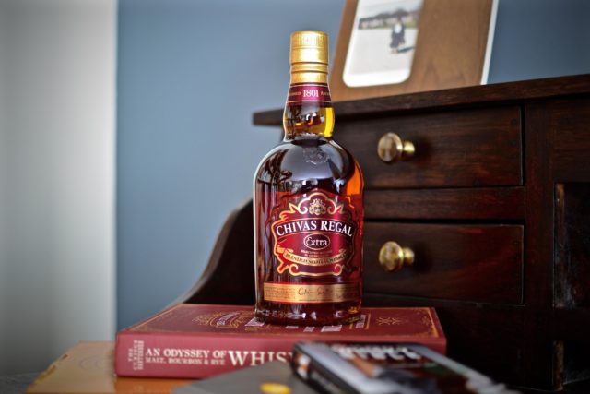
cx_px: 295
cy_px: 197
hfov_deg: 37.8
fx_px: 861
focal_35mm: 52
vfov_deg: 25.8
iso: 200
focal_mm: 35
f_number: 1.8
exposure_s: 1/6
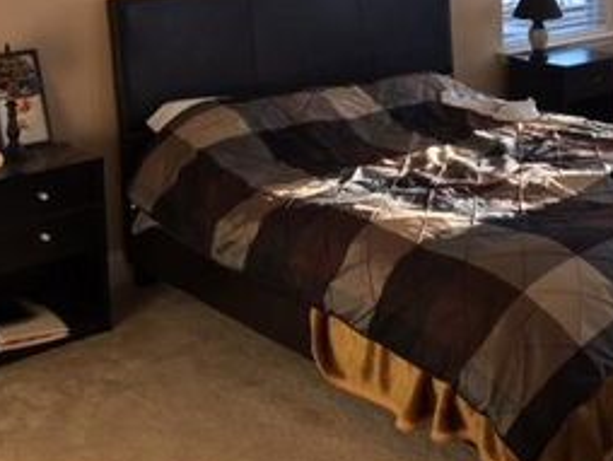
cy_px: 21
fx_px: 1010
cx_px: 553
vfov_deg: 24.7
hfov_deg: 32.1
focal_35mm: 57
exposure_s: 1/120
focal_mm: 4.15
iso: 40
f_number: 2.2
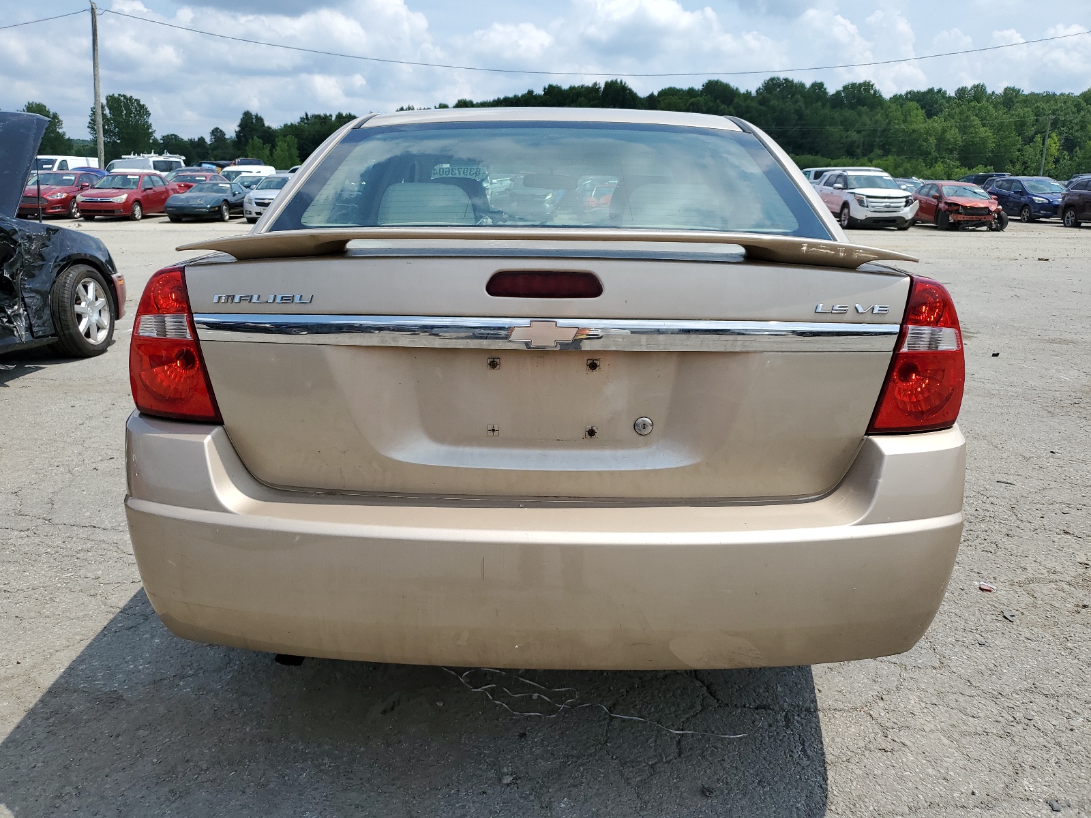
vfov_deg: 53.1
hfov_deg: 67.3
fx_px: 819
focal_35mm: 26
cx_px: 546
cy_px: 409
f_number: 1.5
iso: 50
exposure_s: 1/5000
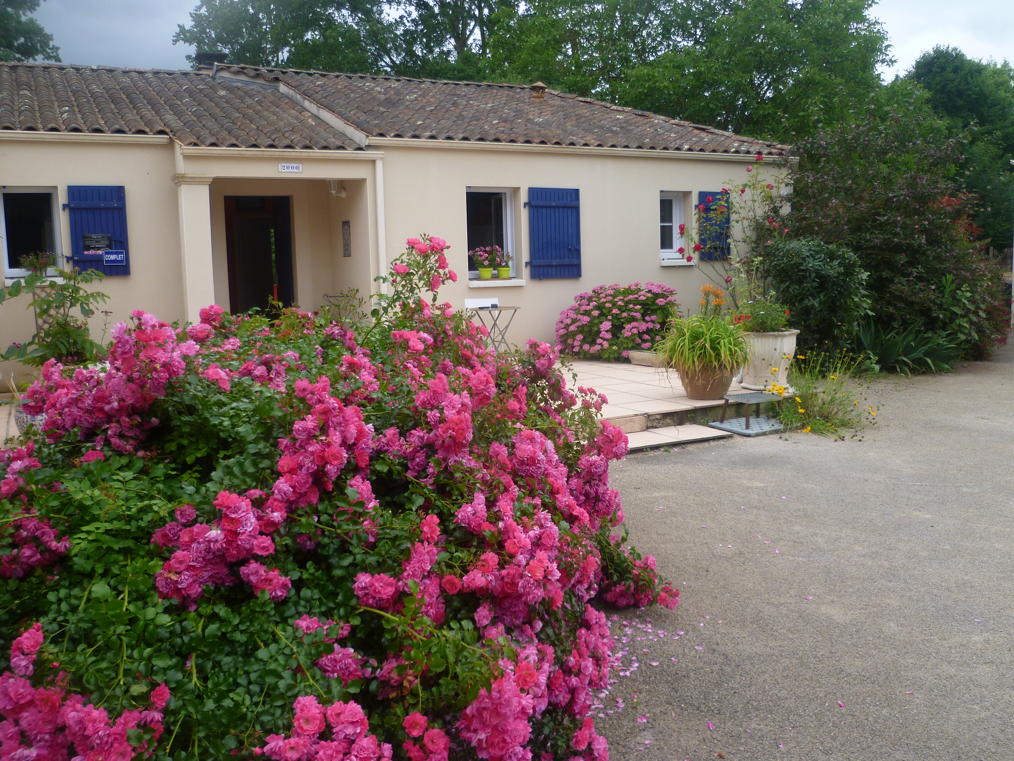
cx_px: 507
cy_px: 380
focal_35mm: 30
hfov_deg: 60.0
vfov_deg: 46.8
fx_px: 879
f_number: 2.9
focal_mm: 5.4
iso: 80
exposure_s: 1/640
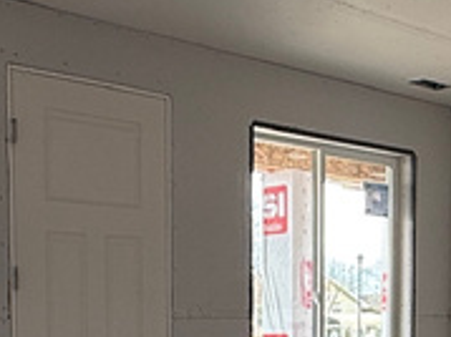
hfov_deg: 24.4
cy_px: 405
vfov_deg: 17.5
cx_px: 194
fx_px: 1042
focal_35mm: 80
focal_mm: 2.22
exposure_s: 1/99
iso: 100
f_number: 2.2
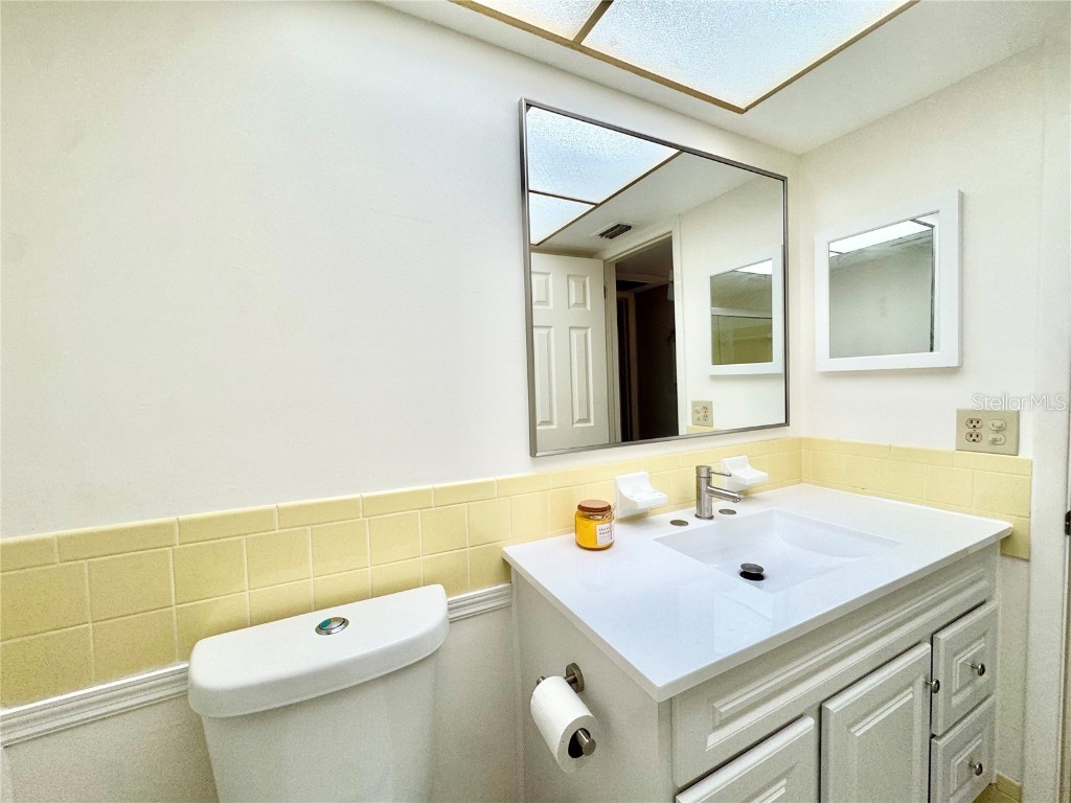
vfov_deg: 85.7
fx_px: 433
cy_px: 402
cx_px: 536
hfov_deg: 102.1
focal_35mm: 14
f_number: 2.2
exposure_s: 1/120
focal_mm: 2.22
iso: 125
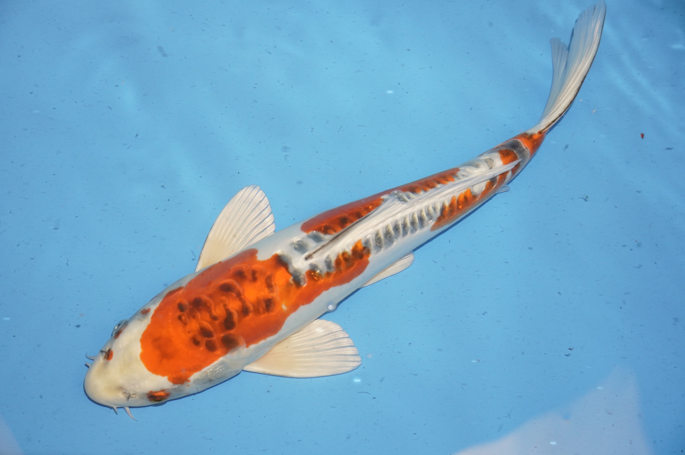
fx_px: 1112
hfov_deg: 34.2
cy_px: 228
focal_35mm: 58
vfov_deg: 23.1
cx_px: 342
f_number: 4.5
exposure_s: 1/160
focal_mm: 39
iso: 1000
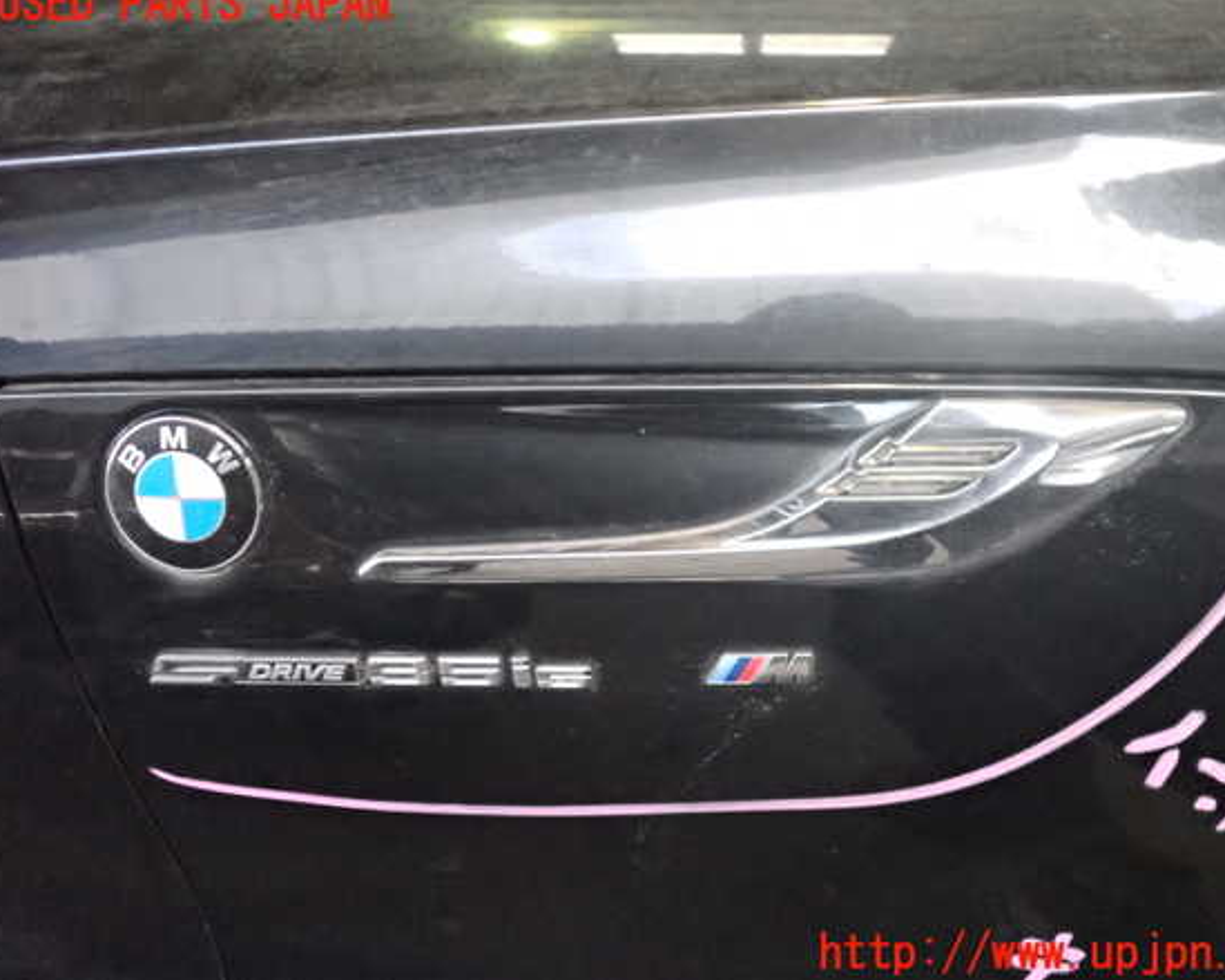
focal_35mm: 32
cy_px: 480
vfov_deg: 45.8
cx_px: 654
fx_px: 1160
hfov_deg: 55.6
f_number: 2.3
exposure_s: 1/250
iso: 4000
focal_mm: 5.4
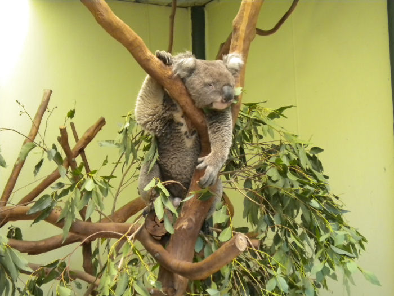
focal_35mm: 52
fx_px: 592
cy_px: 148
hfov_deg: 36.8
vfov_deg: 28.0
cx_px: 197
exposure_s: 1/177
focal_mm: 9.3
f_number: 3.9
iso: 400
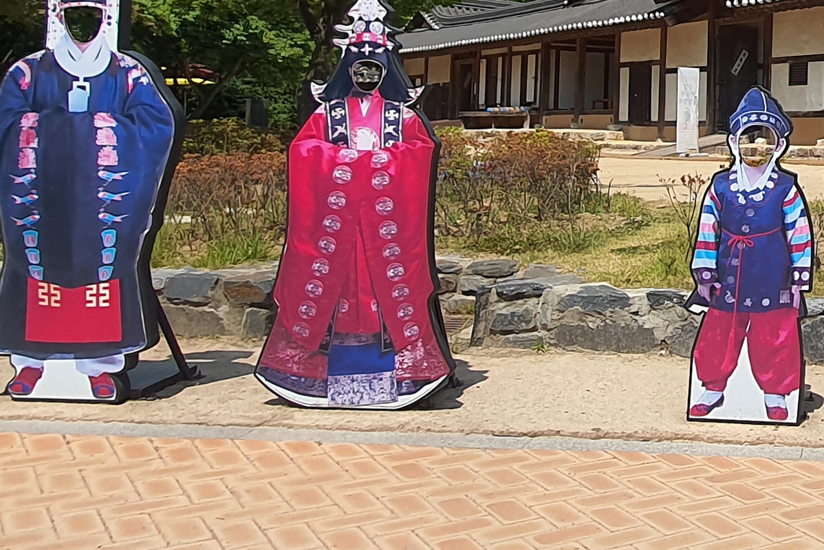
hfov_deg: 32.4
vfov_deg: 25.1
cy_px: 40
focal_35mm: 52
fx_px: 1190
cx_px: 957
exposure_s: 1/1116
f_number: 2.2
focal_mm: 1.8
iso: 50
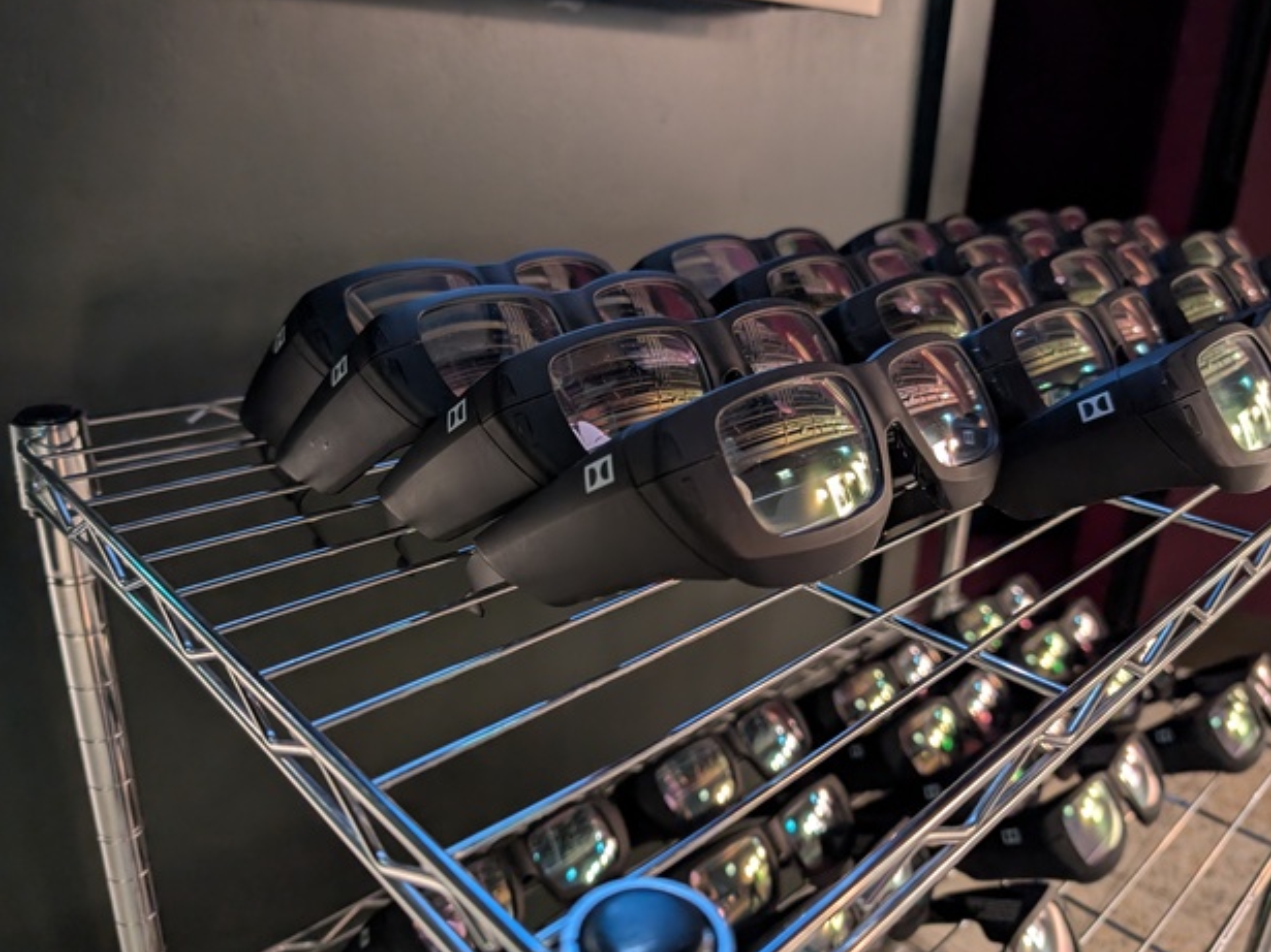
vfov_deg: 54.9
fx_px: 918
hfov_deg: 69.4
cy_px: 473
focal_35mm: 25
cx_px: 657
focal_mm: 6.9
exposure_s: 1/30
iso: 386
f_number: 1.68
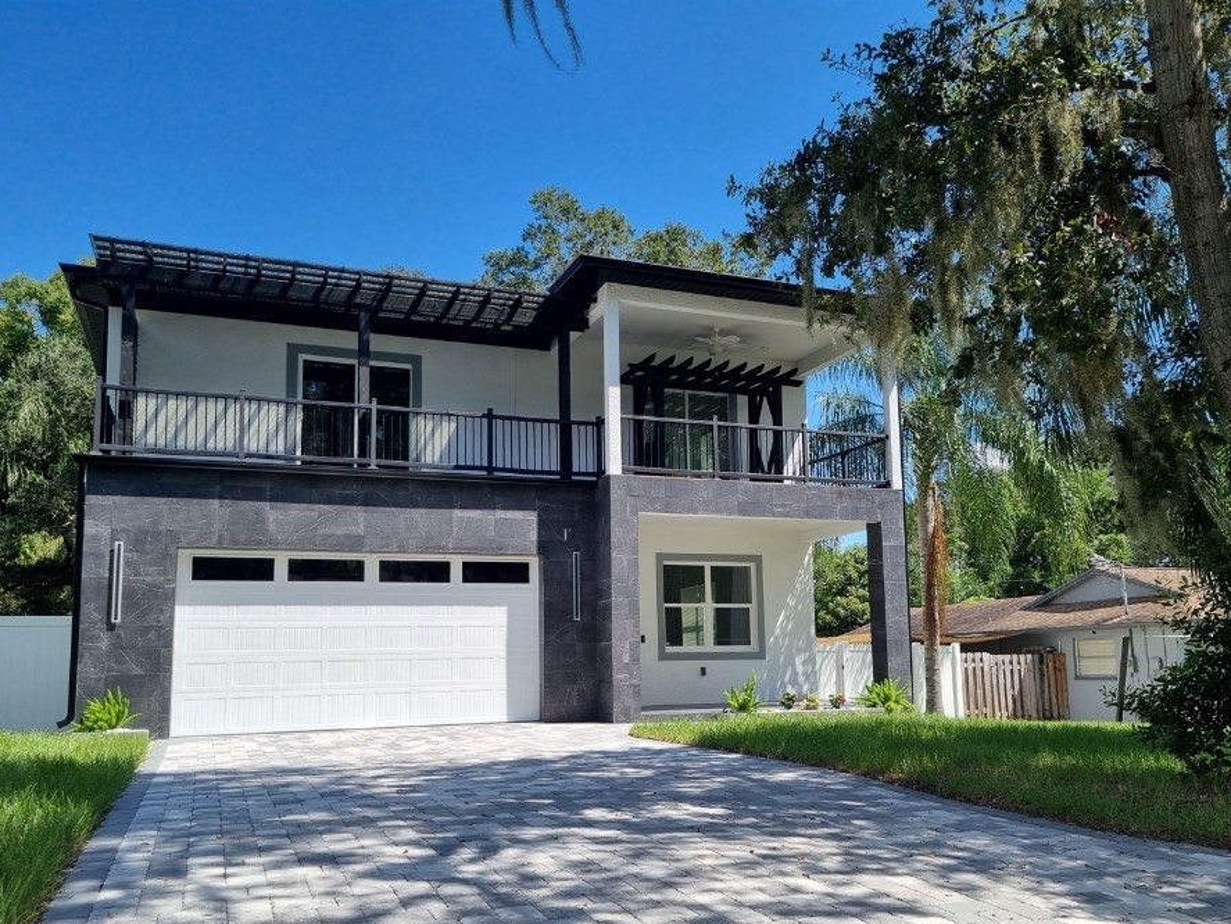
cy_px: 523
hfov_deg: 59.8
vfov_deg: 46.7
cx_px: 674
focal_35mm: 30
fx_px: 1067
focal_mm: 5.4
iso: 50
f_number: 1.8
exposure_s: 1/2008
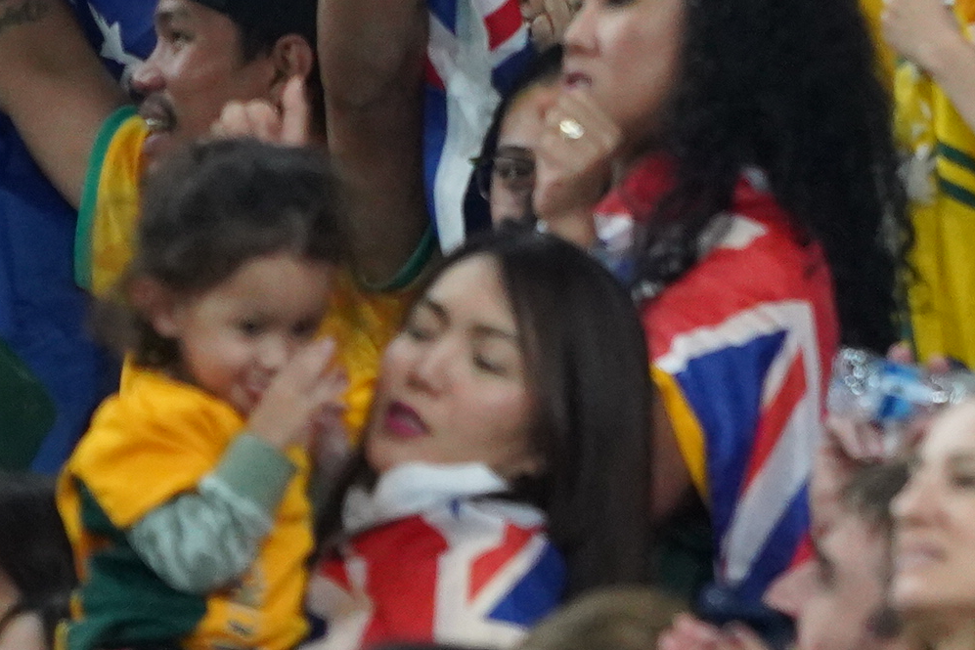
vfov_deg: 0.5
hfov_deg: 0.7
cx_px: 2211
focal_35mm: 2860
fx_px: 77464
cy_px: -689
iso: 2000
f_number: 2.8
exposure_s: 1/640
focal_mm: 400
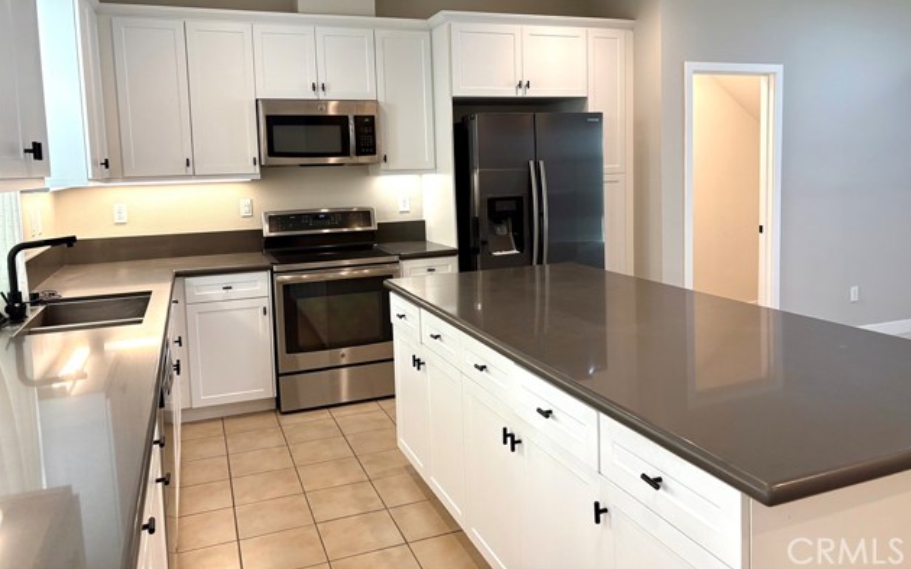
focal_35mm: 28
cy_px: 225
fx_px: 695
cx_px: 458
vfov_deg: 44.3
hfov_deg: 66.5
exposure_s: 1/120
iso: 125
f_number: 1.6
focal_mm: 5.96
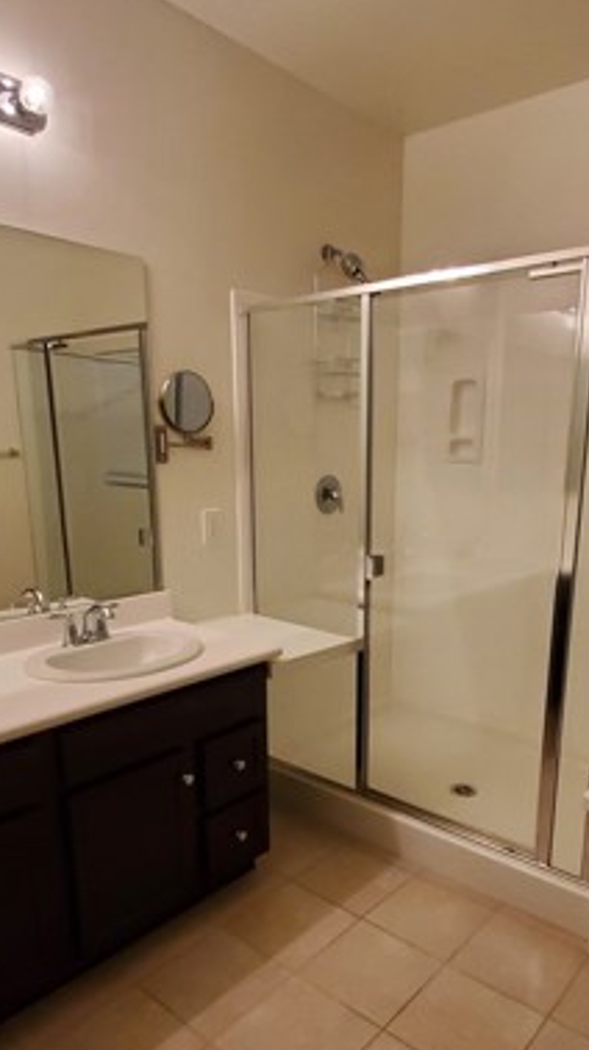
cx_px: 339
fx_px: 668
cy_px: 603
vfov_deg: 75.9
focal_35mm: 24
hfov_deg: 47.4
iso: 320
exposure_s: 1/60
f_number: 2.2
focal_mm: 1.8
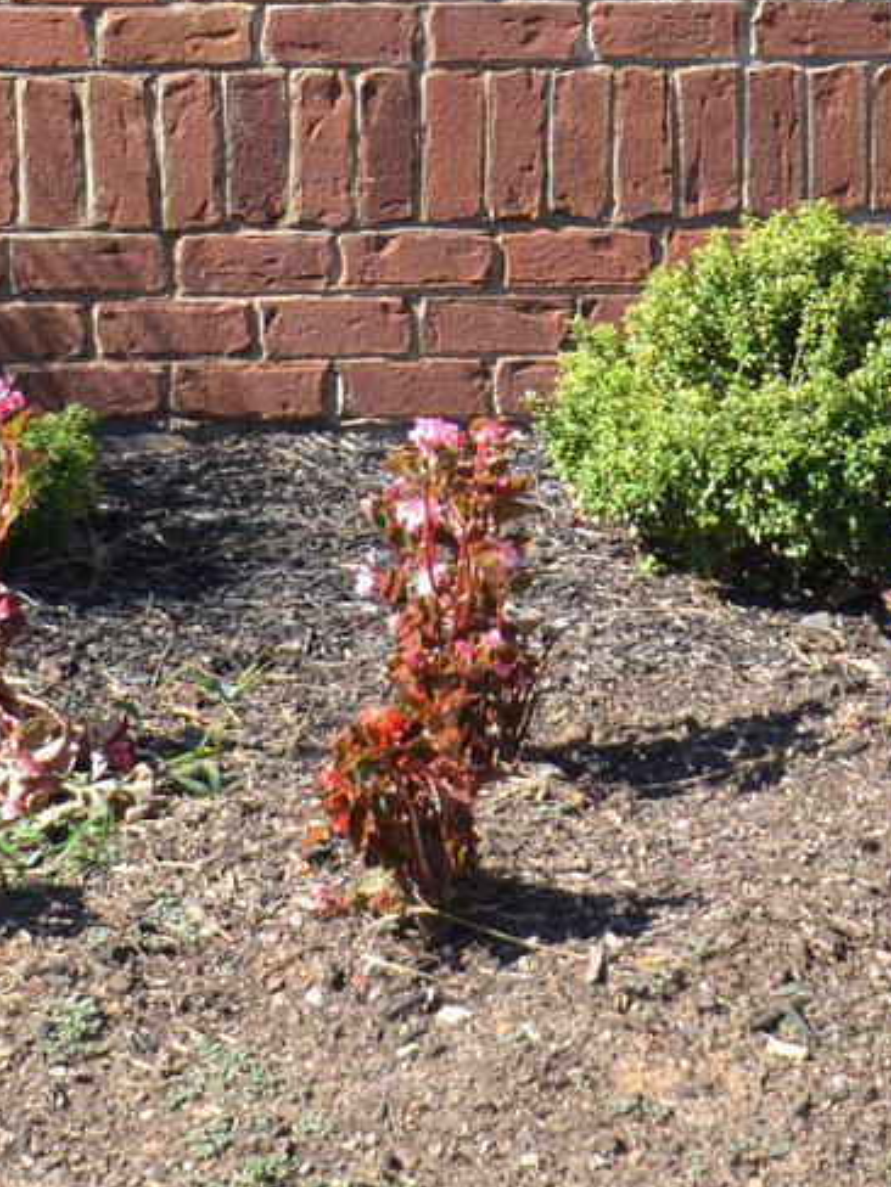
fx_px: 4976
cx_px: 808
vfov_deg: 13.2
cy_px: -327
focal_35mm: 145
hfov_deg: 10.2
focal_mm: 24
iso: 100
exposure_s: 1/160
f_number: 6.3
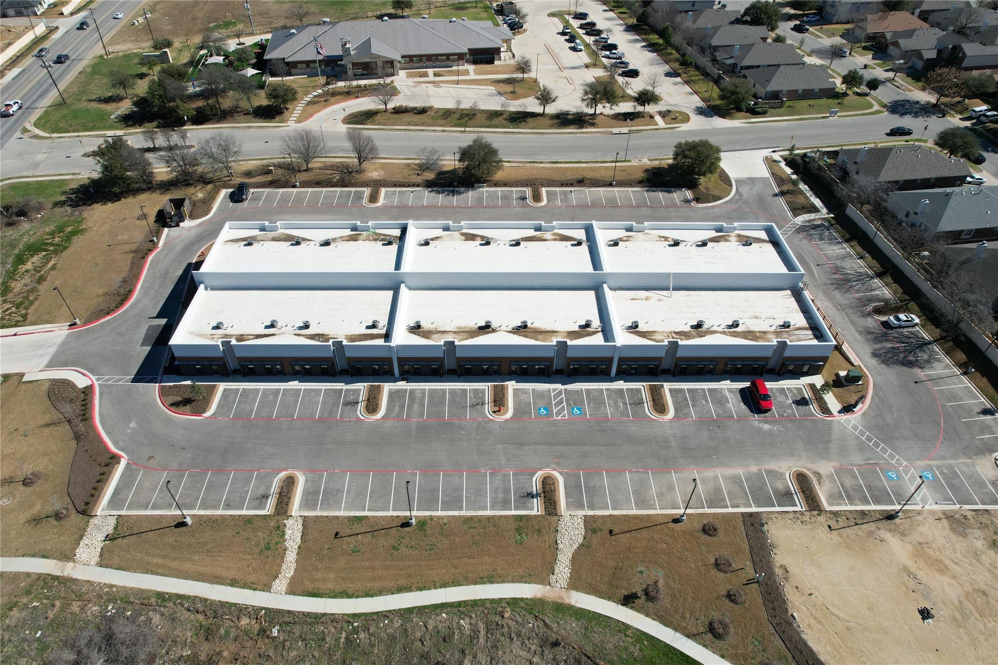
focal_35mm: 22
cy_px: 332
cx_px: 499
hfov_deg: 78.6
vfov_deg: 57.2
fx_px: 610
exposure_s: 1/3200
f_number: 2.8
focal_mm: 8.38
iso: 200
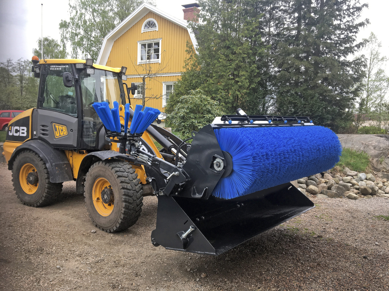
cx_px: 194
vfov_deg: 48.2
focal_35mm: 29
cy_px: 146
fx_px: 326
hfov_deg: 61.7
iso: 25
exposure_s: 1/50
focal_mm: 4.15
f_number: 2.2
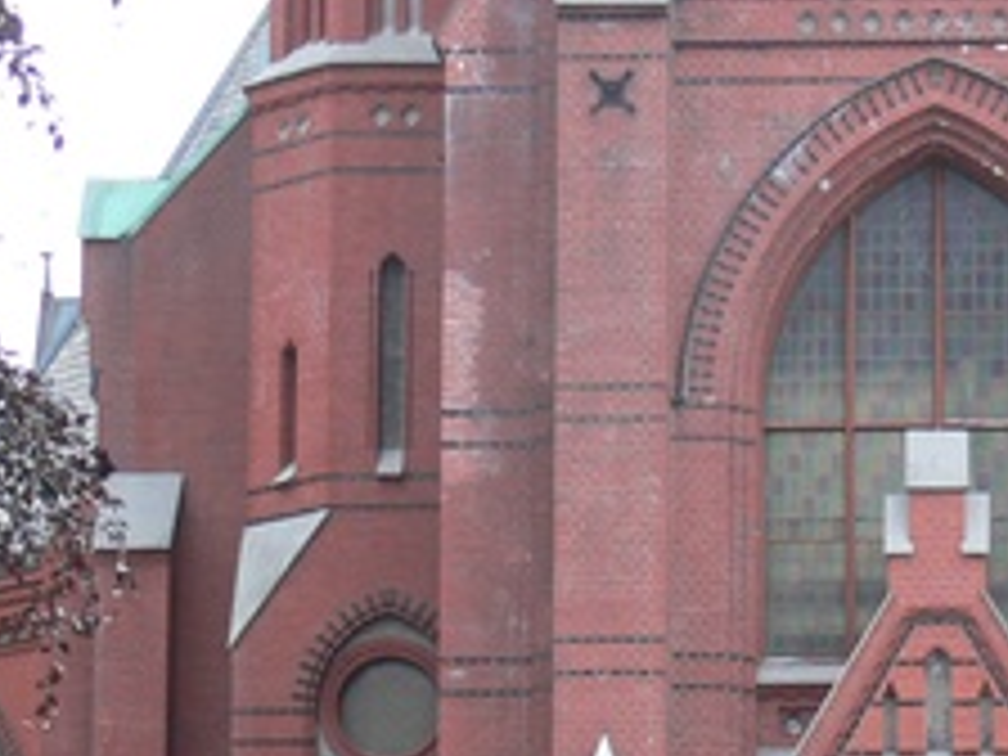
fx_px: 5766
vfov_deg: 7.5
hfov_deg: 9.9
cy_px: 747
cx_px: 1017
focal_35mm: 198
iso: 100
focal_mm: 11.8
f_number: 3.2
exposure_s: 1/40
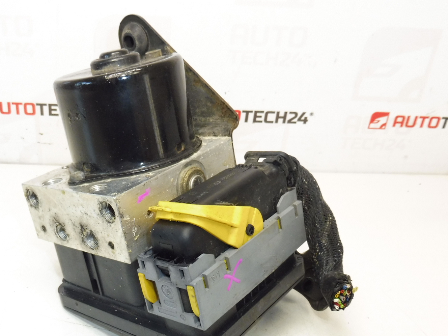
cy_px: 223
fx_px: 479
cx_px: 145
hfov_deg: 49.2
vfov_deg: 38.2
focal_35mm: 37
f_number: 3.5
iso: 200
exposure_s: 1/60
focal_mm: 4.3
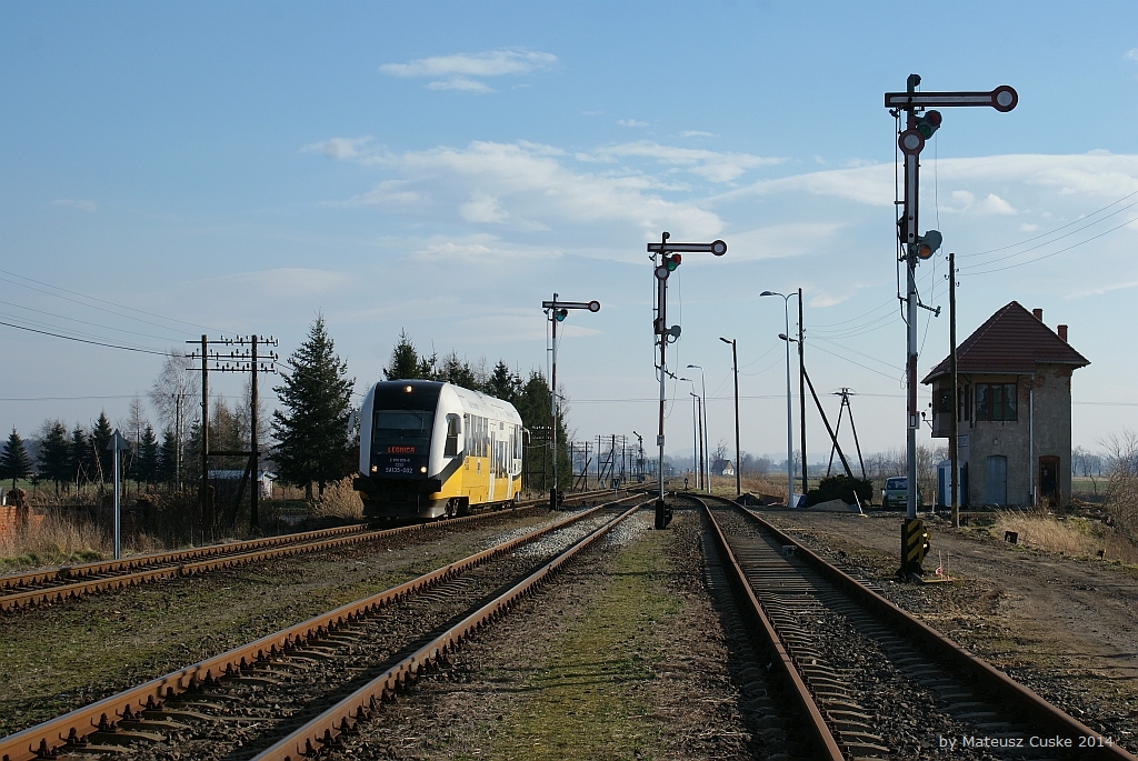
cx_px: 569
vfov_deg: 18.2
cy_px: 380
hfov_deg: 27.0
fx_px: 2373
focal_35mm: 75
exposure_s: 1/200
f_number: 10
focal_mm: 50
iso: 100
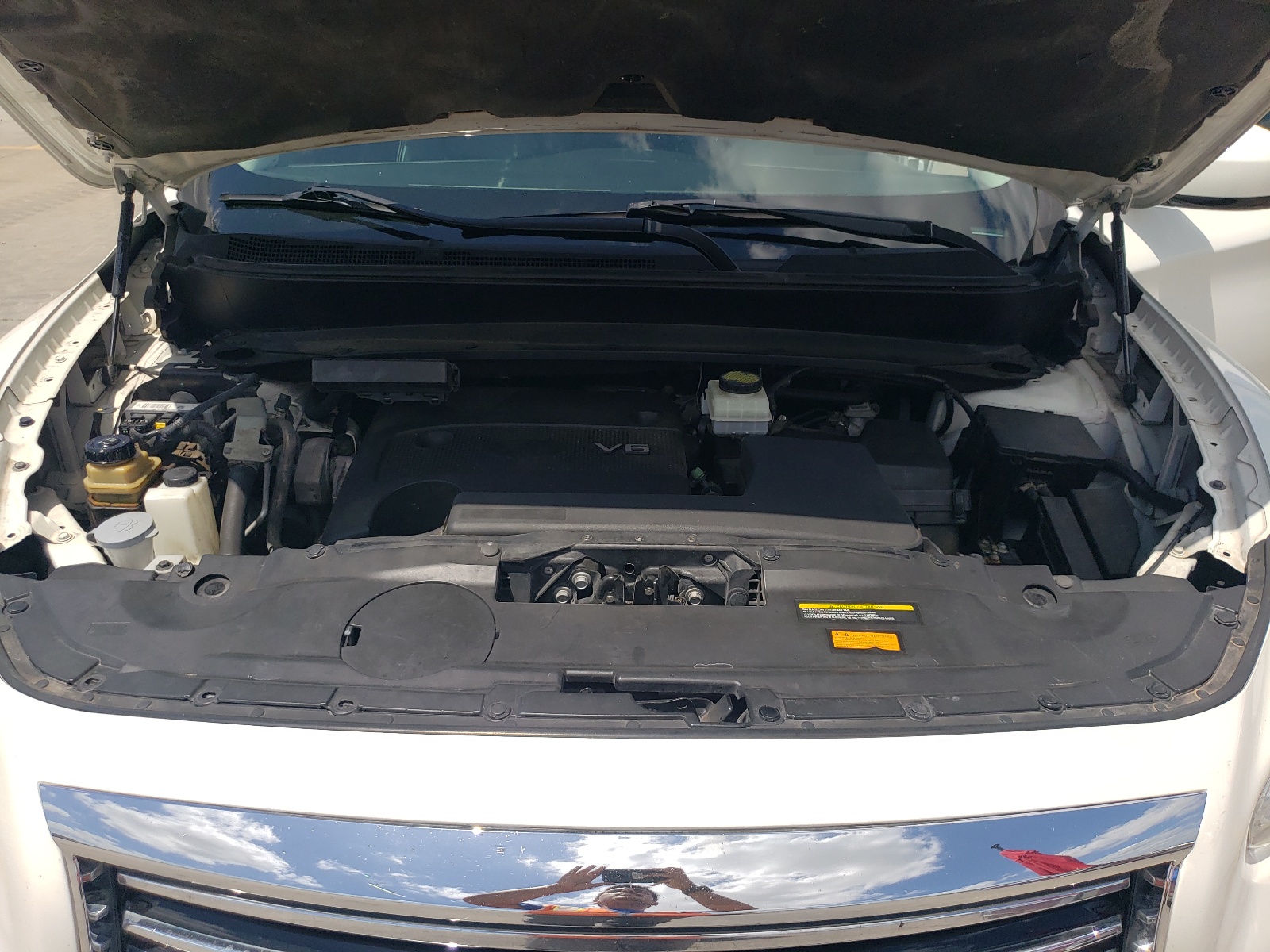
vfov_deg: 53.1
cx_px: 635
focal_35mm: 26
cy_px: 476
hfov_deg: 67.3
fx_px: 954
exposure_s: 1/5000
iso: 50
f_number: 1.5
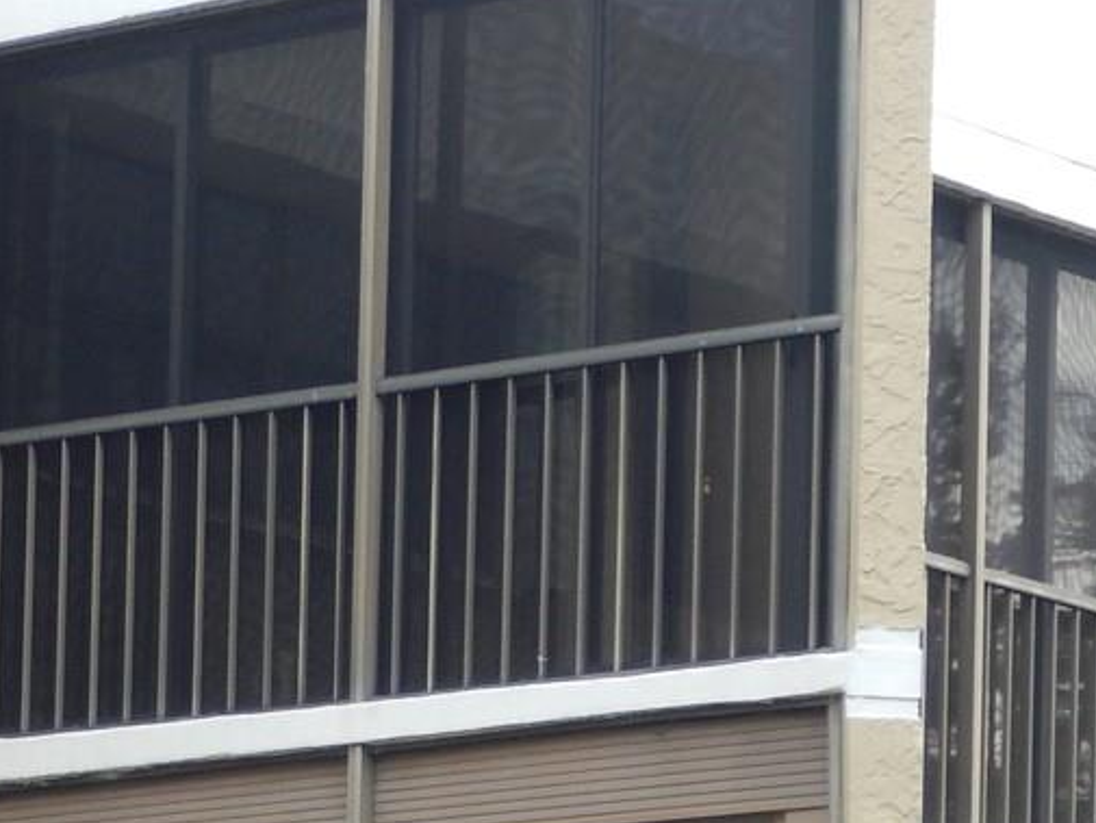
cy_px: 1179
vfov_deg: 6.4
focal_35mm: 228
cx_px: -161
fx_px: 7221
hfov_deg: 8.6
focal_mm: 13
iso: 125
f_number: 4.5
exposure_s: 1/125
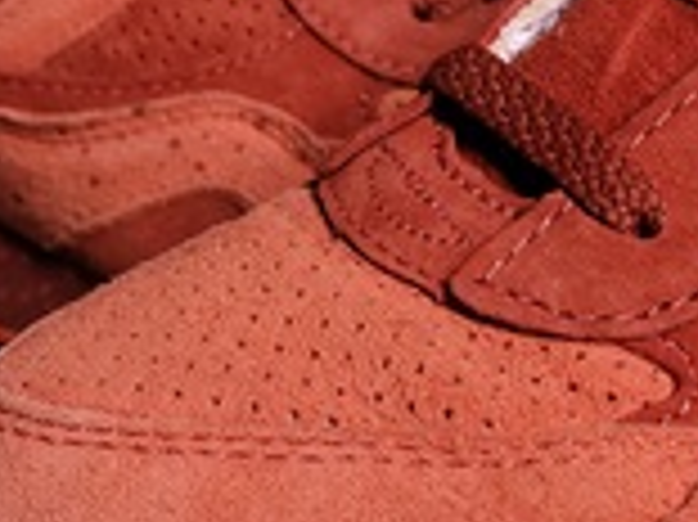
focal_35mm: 86
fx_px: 1733
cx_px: 635
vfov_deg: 17.1
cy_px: 162
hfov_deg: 22.2
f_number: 1.8
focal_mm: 5.4
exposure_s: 1/50
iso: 160
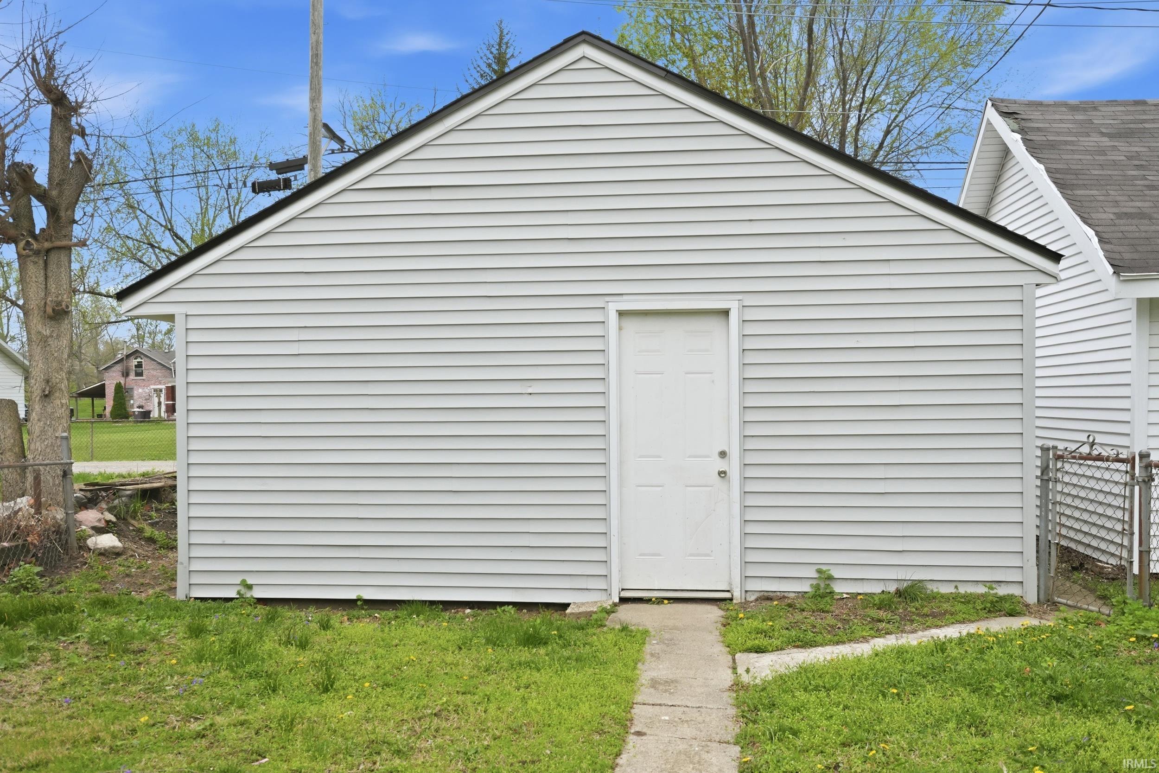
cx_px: 580
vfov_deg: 43.6
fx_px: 966
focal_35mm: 30
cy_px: 386
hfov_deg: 61.9
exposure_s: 1/4000
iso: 800
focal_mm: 20
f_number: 4
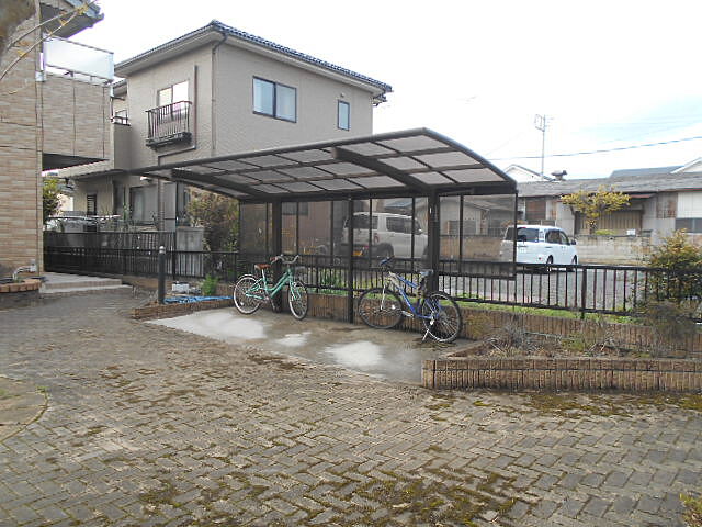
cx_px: 351
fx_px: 527
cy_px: 264
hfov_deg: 67.3
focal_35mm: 26
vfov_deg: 53.1
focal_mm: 4.6
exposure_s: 1/125
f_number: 3.2
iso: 80
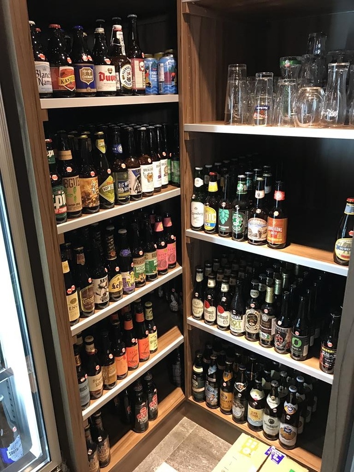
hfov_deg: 49.7
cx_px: 177
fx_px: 382
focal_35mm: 28
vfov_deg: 63.5
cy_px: 236
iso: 100
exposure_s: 1/13
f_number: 1.8
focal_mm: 3.99
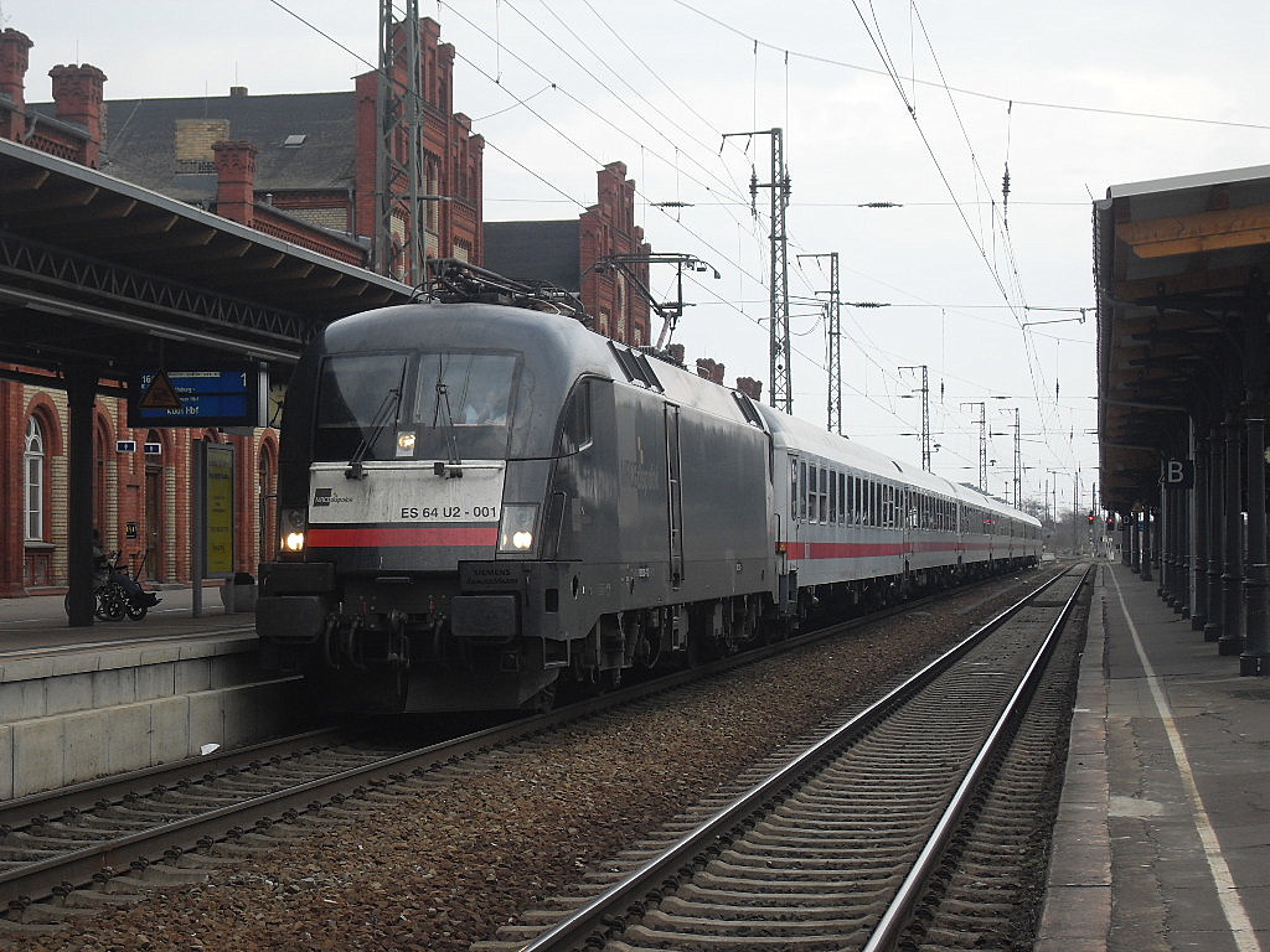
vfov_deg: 18.7
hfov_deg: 24.7
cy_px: 476
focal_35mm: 79
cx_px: 635
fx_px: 2898
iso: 80
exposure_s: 1/180
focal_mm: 13.5
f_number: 4.4
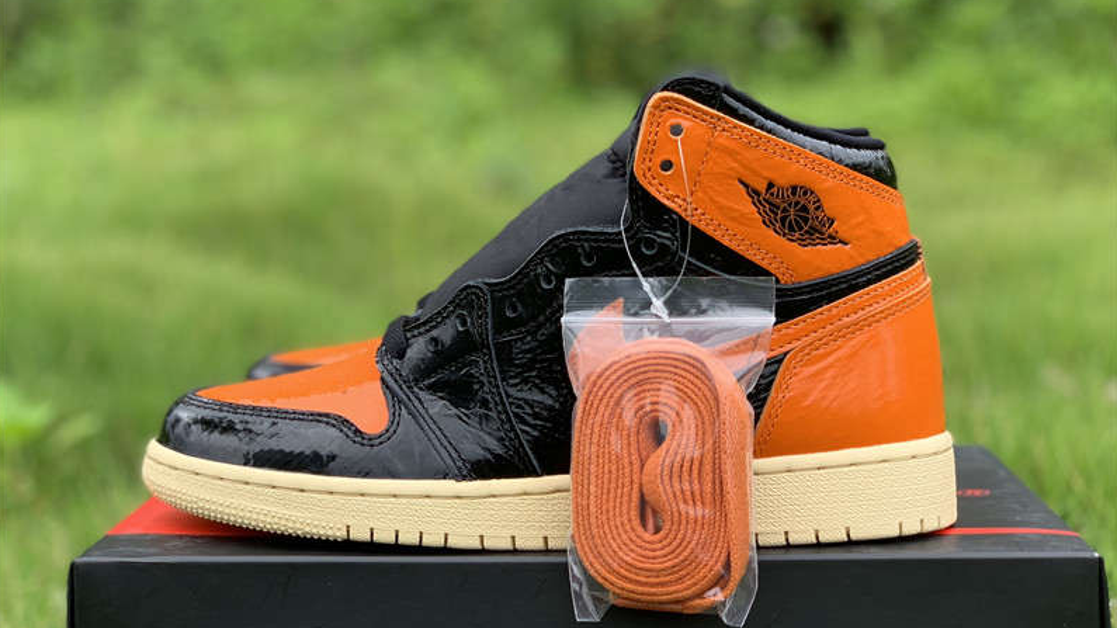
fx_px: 1688
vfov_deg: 21.1
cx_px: 558
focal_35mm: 57
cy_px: 356
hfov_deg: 36.6
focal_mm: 6
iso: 16
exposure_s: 1/173
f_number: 2.4
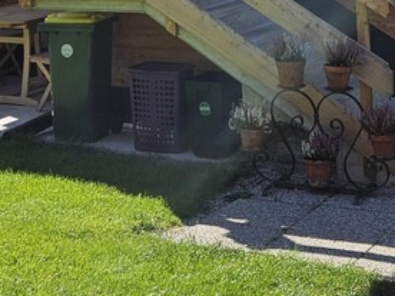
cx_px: 199
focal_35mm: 100
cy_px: -204
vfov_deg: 13.5
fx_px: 1141
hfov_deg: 19.6
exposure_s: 1/1770
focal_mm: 5.4
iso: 25
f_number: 1.8
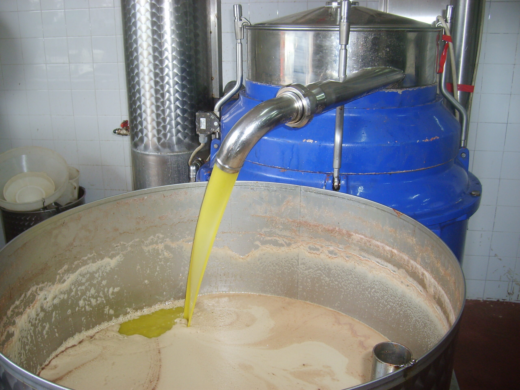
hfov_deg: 52.6
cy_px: 195
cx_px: 260
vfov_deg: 40.7
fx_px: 526
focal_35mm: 35
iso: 100
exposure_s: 1/45
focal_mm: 5.8
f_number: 2.8
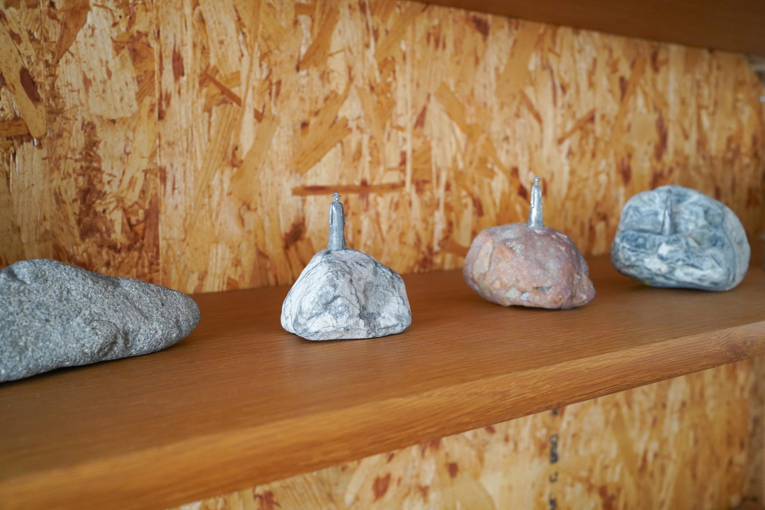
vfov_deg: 37.9
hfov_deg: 54.4
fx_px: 744
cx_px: 382
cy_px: 255
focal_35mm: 35
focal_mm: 35
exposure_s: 1/40
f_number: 8
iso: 3200
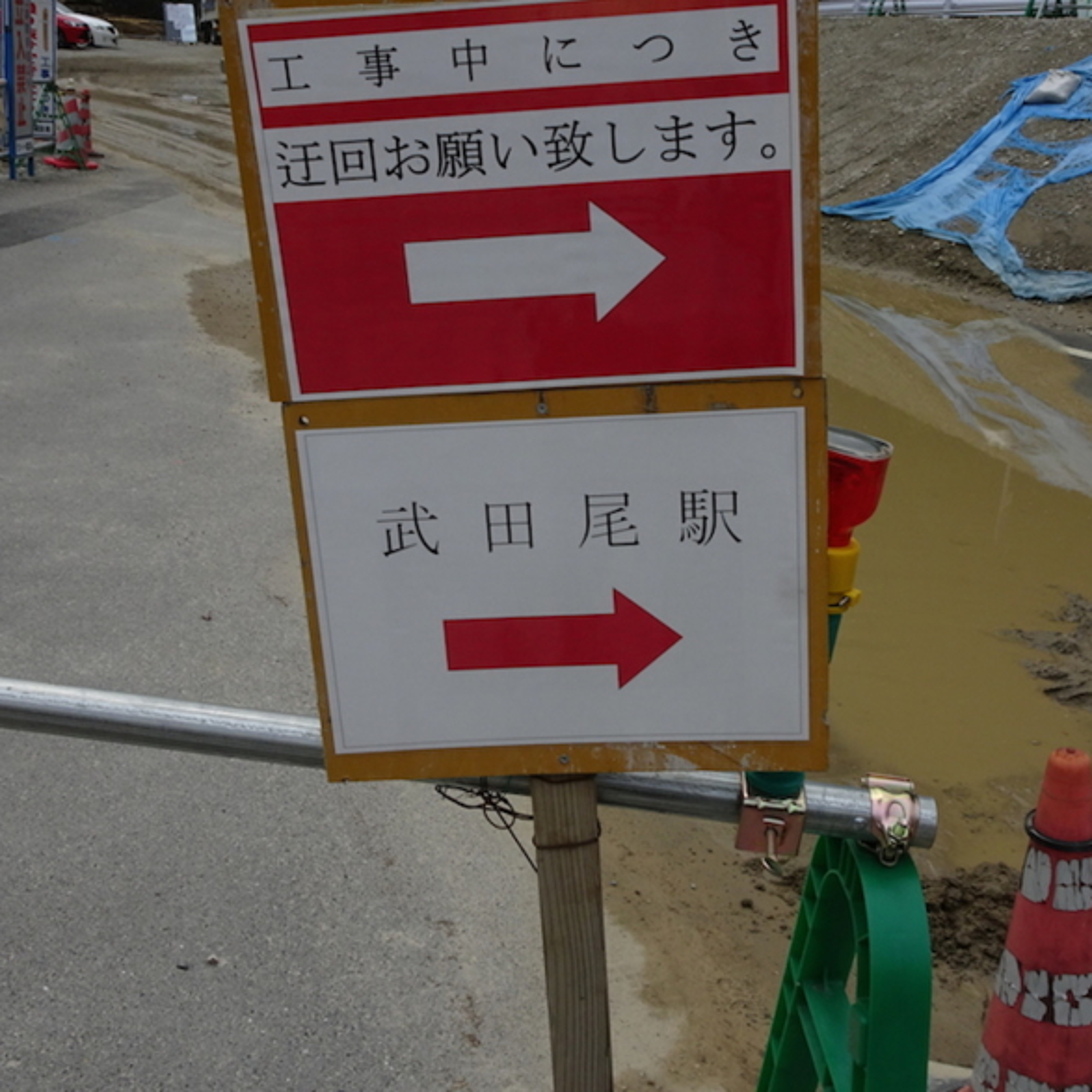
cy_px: 499
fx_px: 1321
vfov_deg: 44.9
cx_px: 592
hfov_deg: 44.9
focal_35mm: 37
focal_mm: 4.1
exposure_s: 1/1600
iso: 80
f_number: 3.5
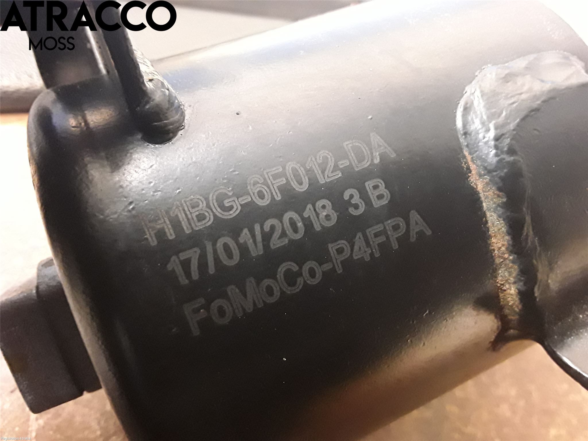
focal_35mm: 28
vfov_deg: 49.7
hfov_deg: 63.4
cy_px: 220
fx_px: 476
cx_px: 294
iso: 400
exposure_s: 1/20
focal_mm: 2.91
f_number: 1.9
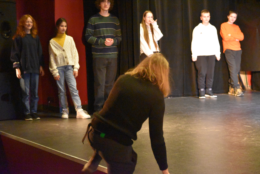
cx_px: 130
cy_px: 87
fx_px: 542
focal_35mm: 75
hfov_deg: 27.0
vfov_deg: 18.2
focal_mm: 50
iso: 12800
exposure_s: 1/60
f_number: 2.8
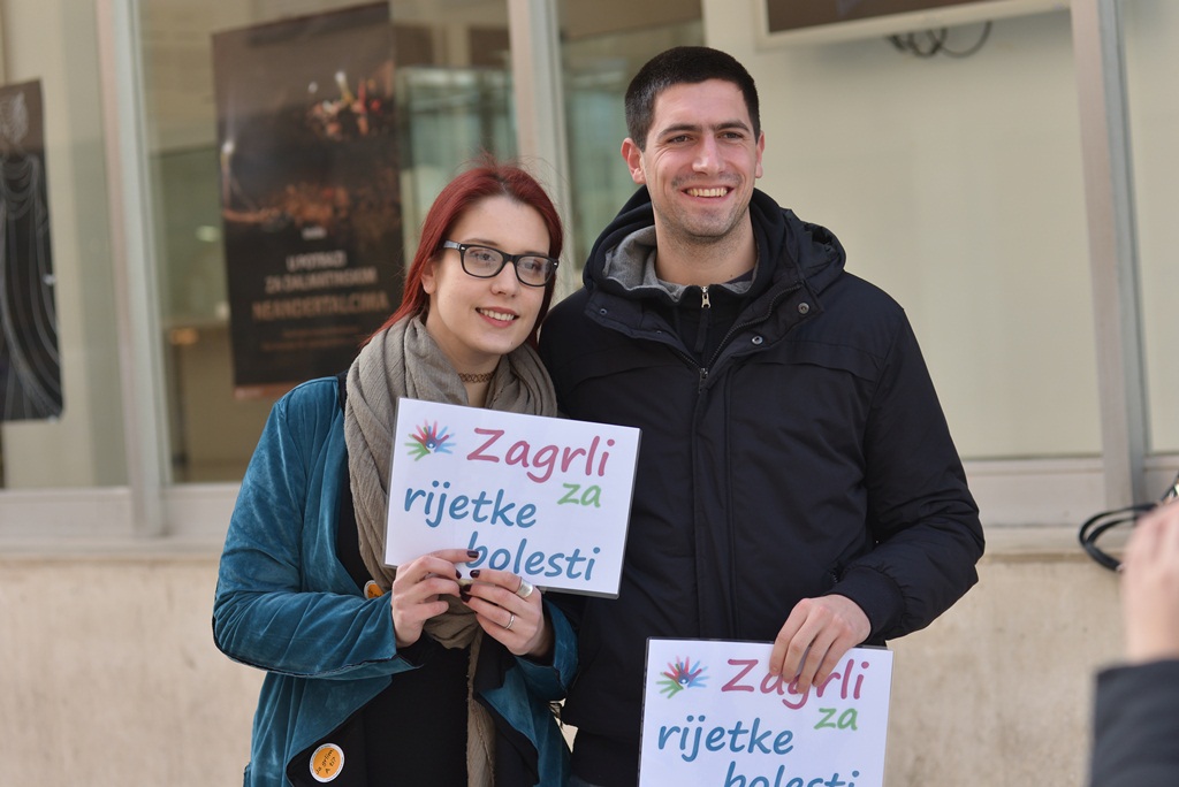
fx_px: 2621
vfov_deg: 17.1
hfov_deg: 25.3
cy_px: 394
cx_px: 590
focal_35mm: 80
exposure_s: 1/640
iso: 320
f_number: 4.5
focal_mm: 80
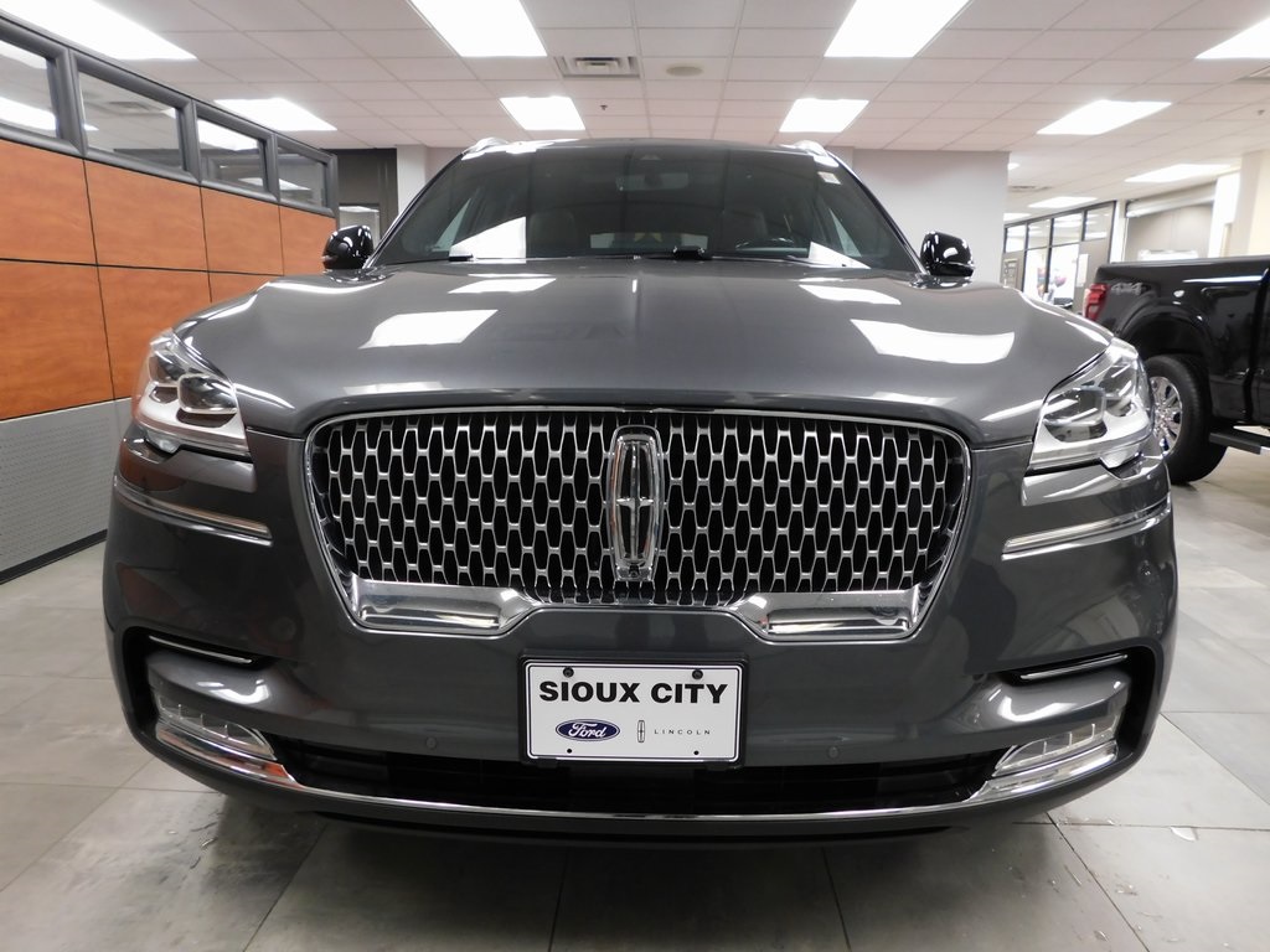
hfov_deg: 73.9
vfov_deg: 58.9
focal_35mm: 23
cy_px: 476
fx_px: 844
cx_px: 635
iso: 400
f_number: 3
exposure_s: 1/15
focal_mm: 4
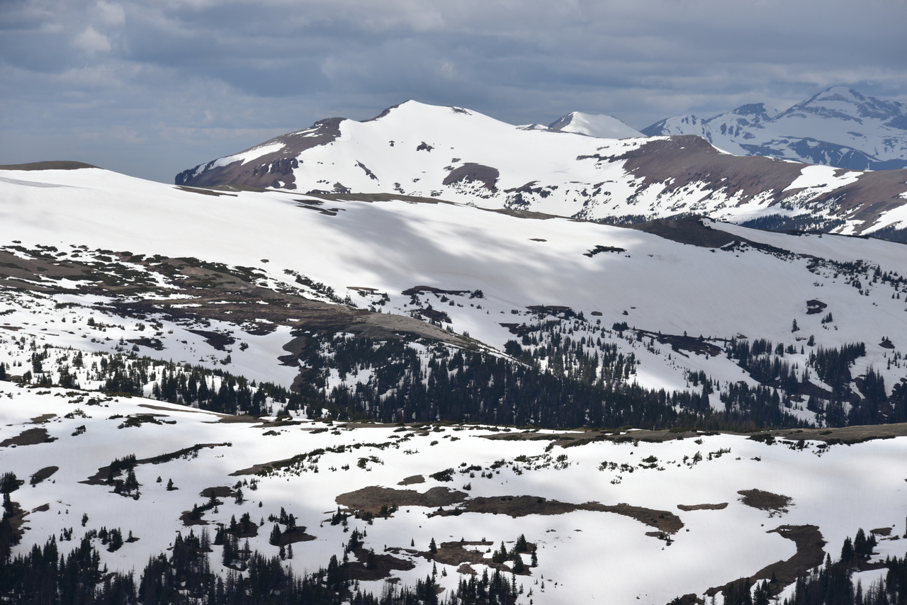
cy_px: 302
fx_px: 4284
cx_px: 454
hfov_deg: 12.1
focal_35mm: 170
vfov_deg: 8.1
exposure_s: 1/400
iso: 100
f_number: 10
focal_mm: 170
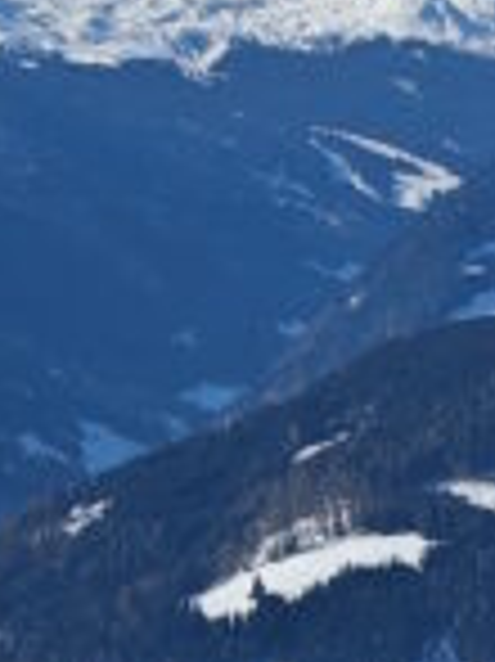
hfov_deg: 4.6
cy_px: 1882
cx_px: 675
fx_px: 6129
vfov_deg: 5.8
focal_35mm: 321
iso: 50
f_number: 2
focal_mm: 8.72
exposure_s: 1/2847
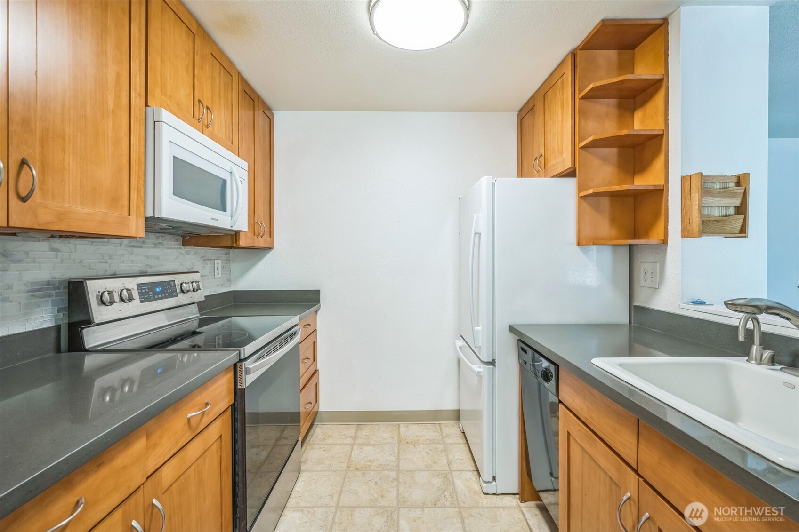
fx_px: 355
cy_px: 266
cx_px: 400
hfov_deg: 96.7
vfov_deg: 73.7
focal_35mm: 16
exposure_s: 1/4
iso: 320
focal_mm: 16
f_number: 8
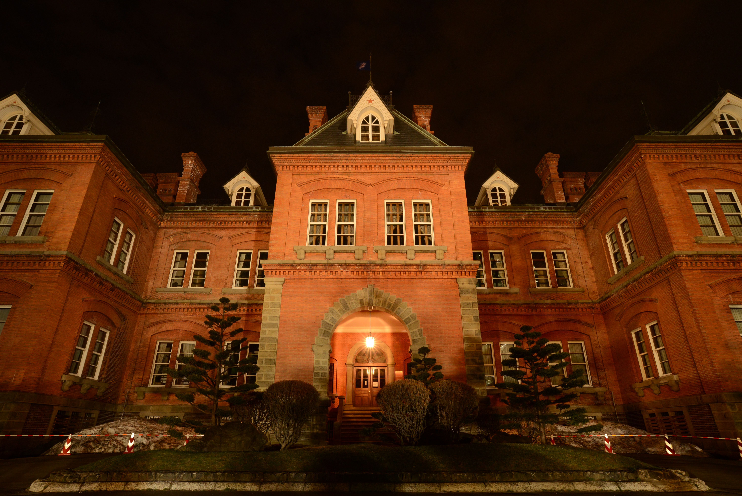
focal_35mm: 20
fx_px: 412
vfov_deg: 62.0
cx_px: 371
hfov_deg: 84.0
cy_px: 248
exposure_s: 1/2.5
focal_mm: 20
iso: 1600
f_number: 8
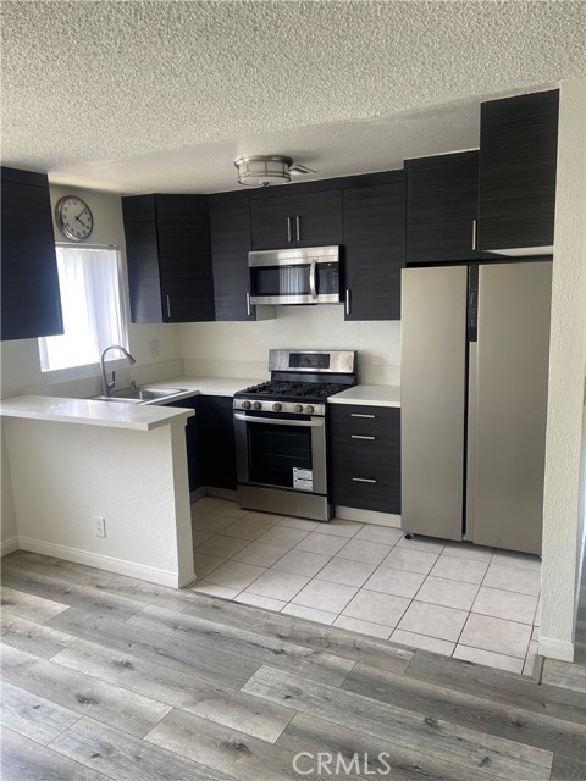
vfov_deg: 67.3
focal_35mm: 26
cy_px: 390
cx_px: 293
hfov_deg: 53.1
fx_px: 587
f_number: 1.6
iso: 125
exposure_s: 1/78
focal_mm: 5.1
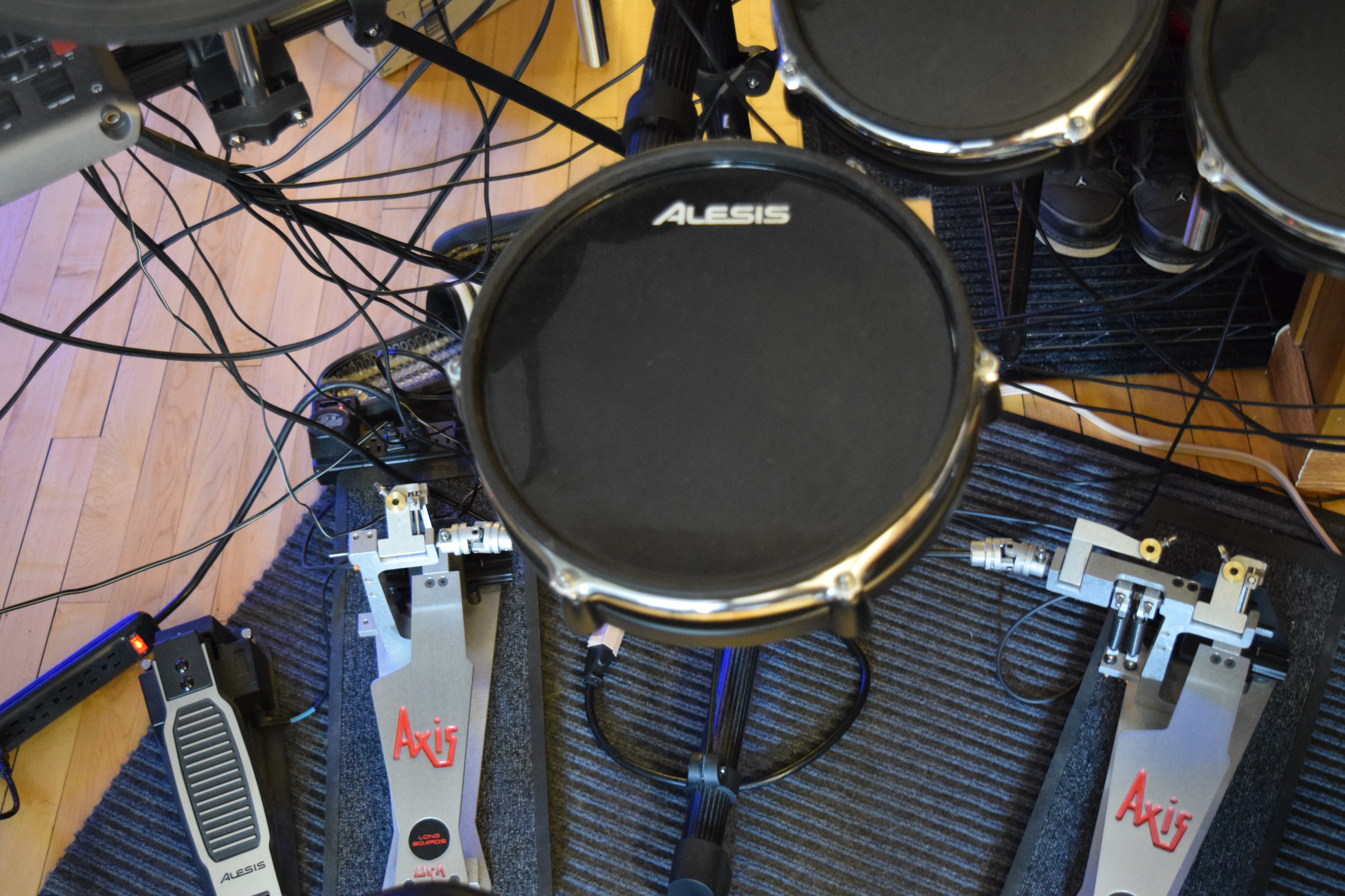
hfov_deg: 43.6
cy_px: 448
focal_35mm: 45
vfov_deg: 29.9
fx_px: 1681
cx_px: 672
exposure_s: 1/8
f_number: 4.2
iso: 3200
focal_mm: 30
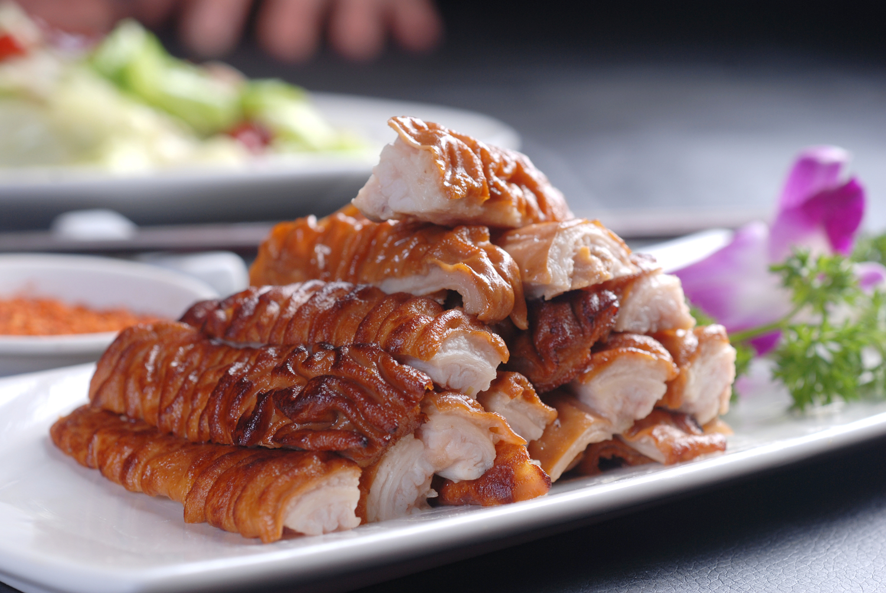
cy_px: 296
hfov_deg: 22.6
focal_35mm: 90
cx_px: 443
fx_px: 2218
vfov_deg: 15.2
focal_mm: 60
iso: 100
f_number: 6.3
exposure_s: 1/125
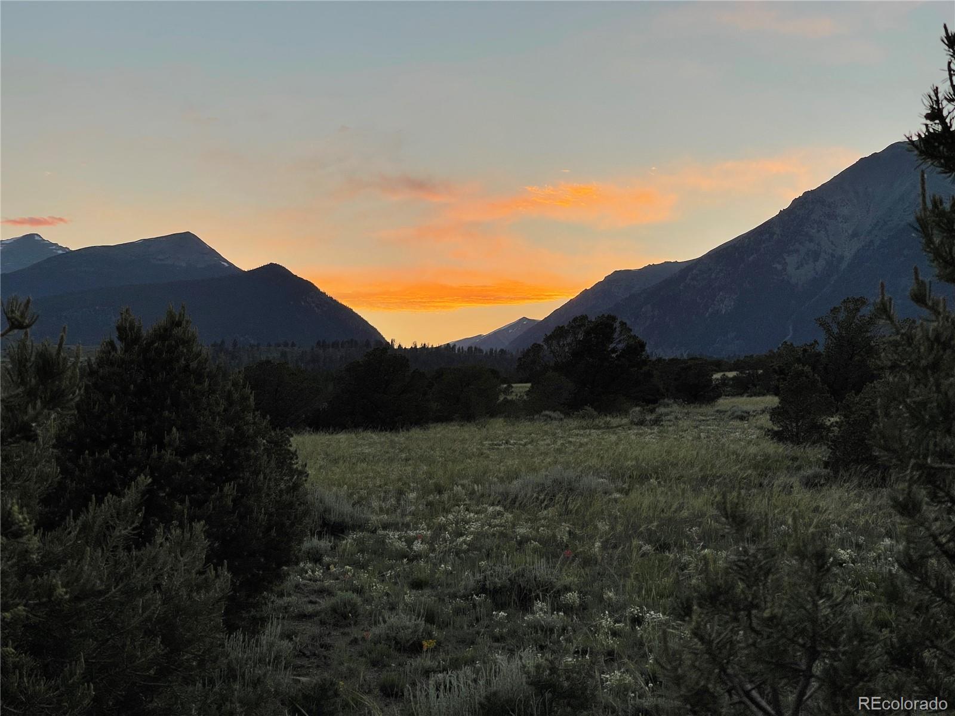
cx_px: 478
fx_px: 1766
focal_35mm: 64
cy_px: 358
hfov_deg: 30.3
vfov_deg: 22.9
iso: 20
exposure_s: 1/219
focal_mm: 7.5
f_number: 2.2
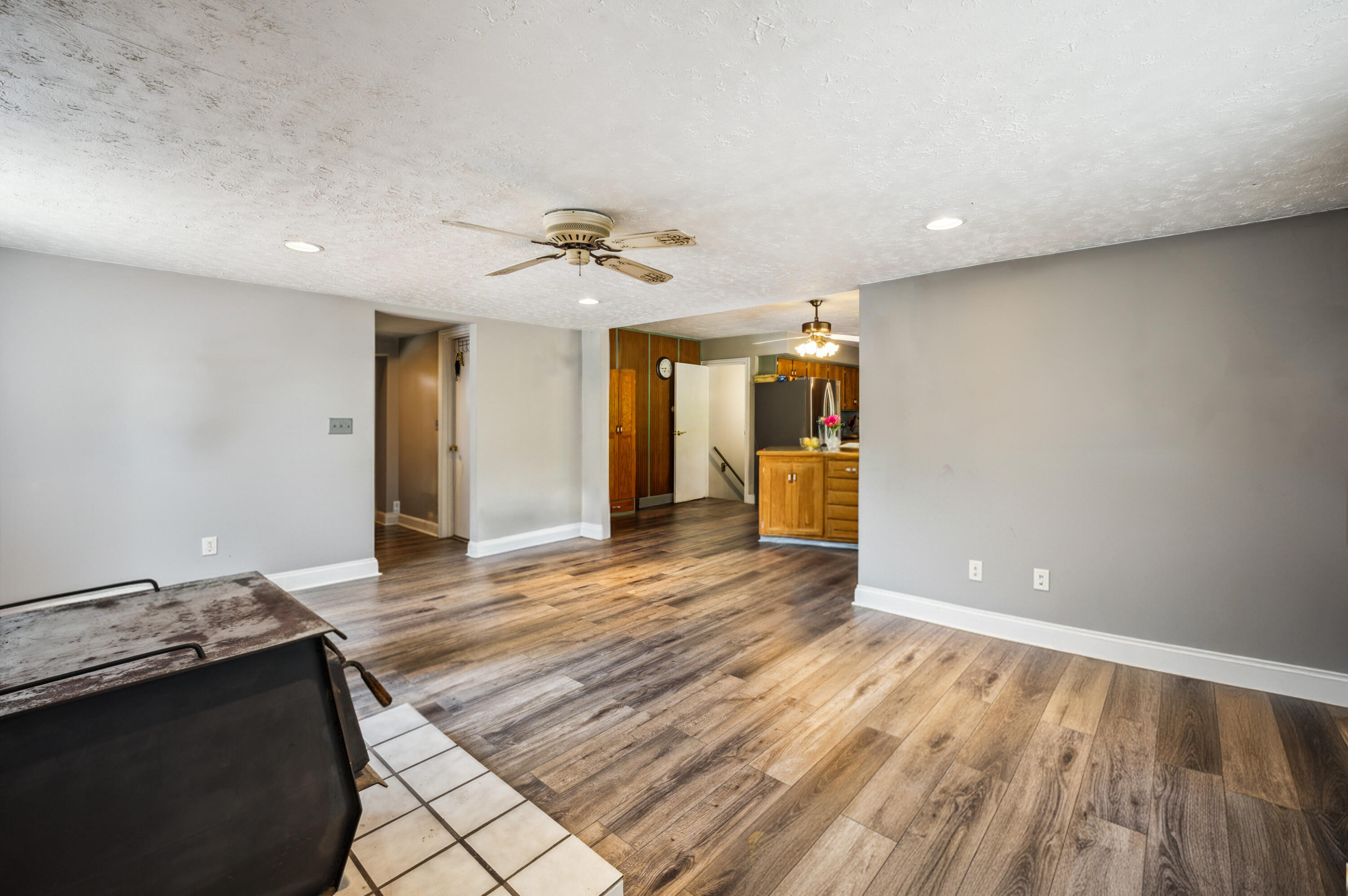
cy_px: 448
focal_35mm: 14
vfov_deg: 81.1
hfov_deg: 104.3
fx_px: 524
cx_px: 674
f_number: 10
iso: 250
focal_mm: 14
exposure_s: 1/2.5
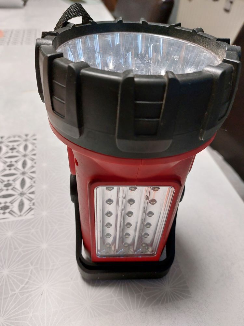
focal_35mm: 25
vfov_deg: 69.4
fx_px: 235
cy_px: 163
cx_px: 122
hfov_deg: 54.9
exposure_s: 1/60
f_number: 1.8
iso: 160
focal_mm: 5.23
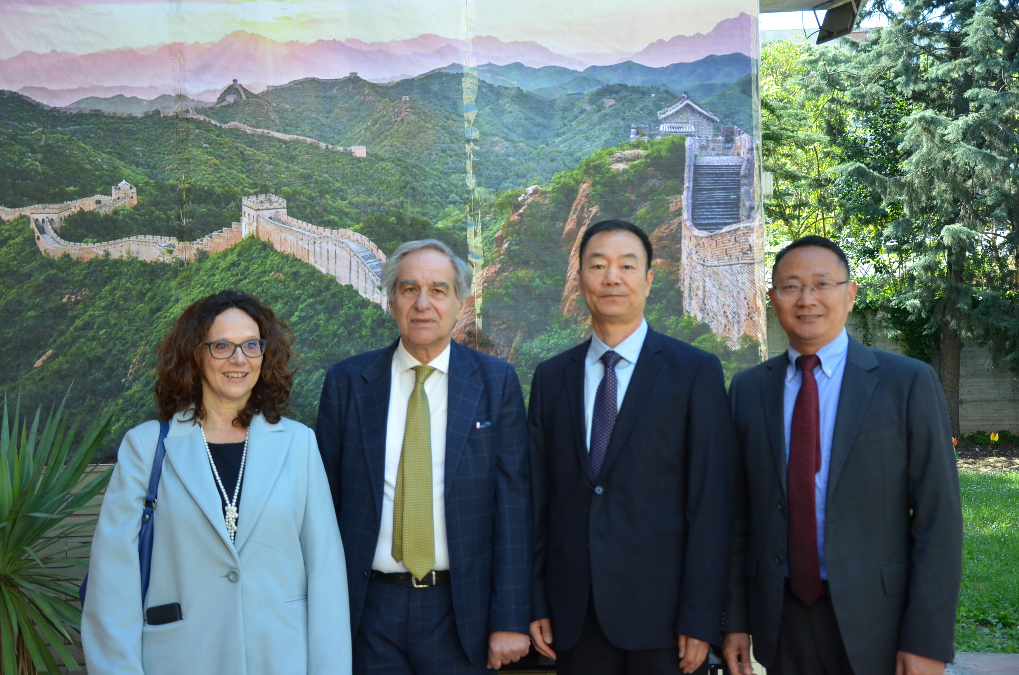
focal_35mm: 48
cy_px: 338
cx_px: 510
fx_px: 1356
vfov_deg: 28.0
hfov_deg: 41.2
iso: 1100
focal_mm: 32
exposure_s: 1/500
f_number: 4.2
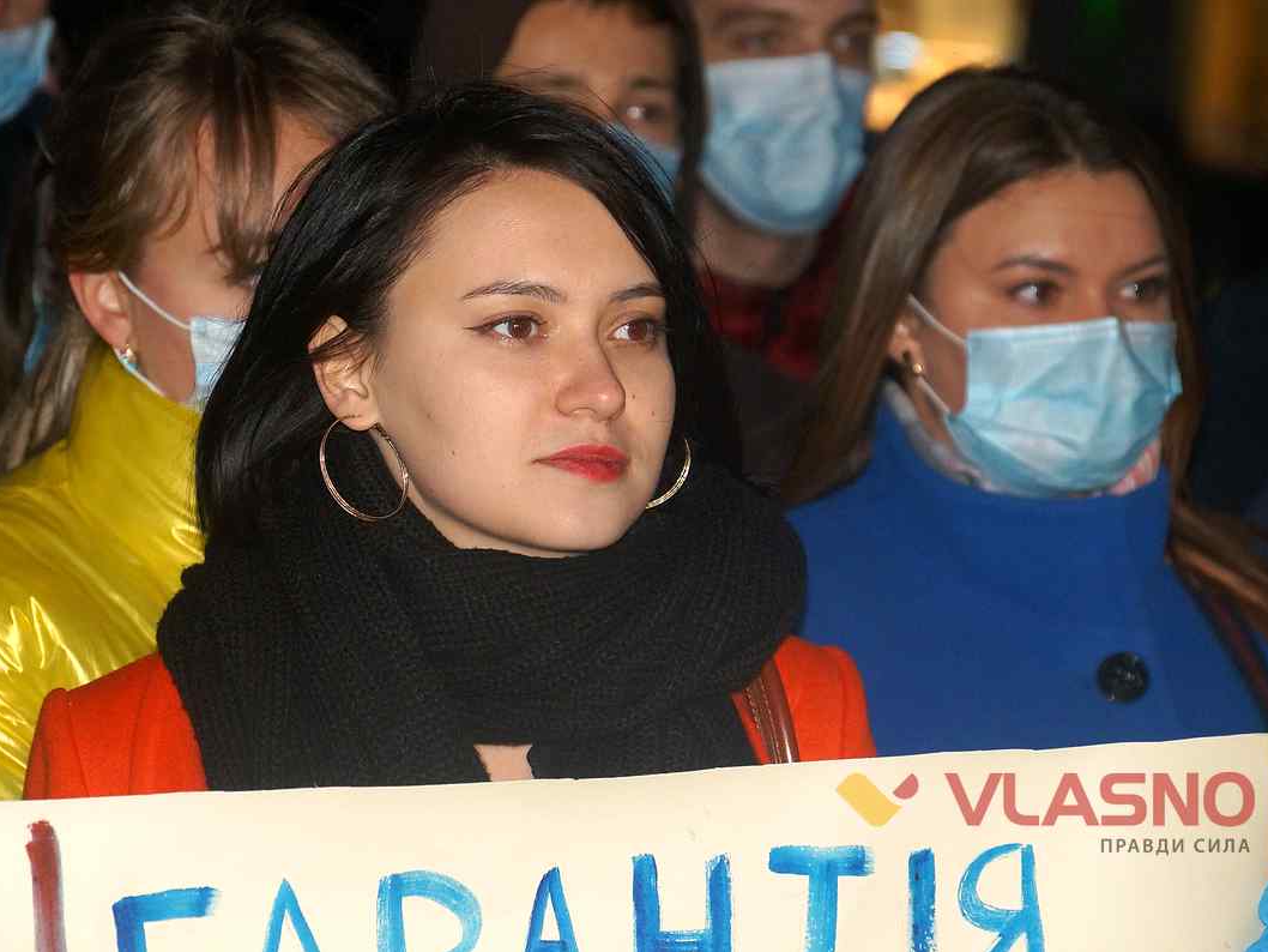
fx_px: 7181
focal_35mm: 196
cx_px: 579
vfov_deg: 7.6
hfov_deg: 10.1
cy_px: 477
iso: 800
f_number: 5.6
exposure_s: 1/60
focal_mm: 120
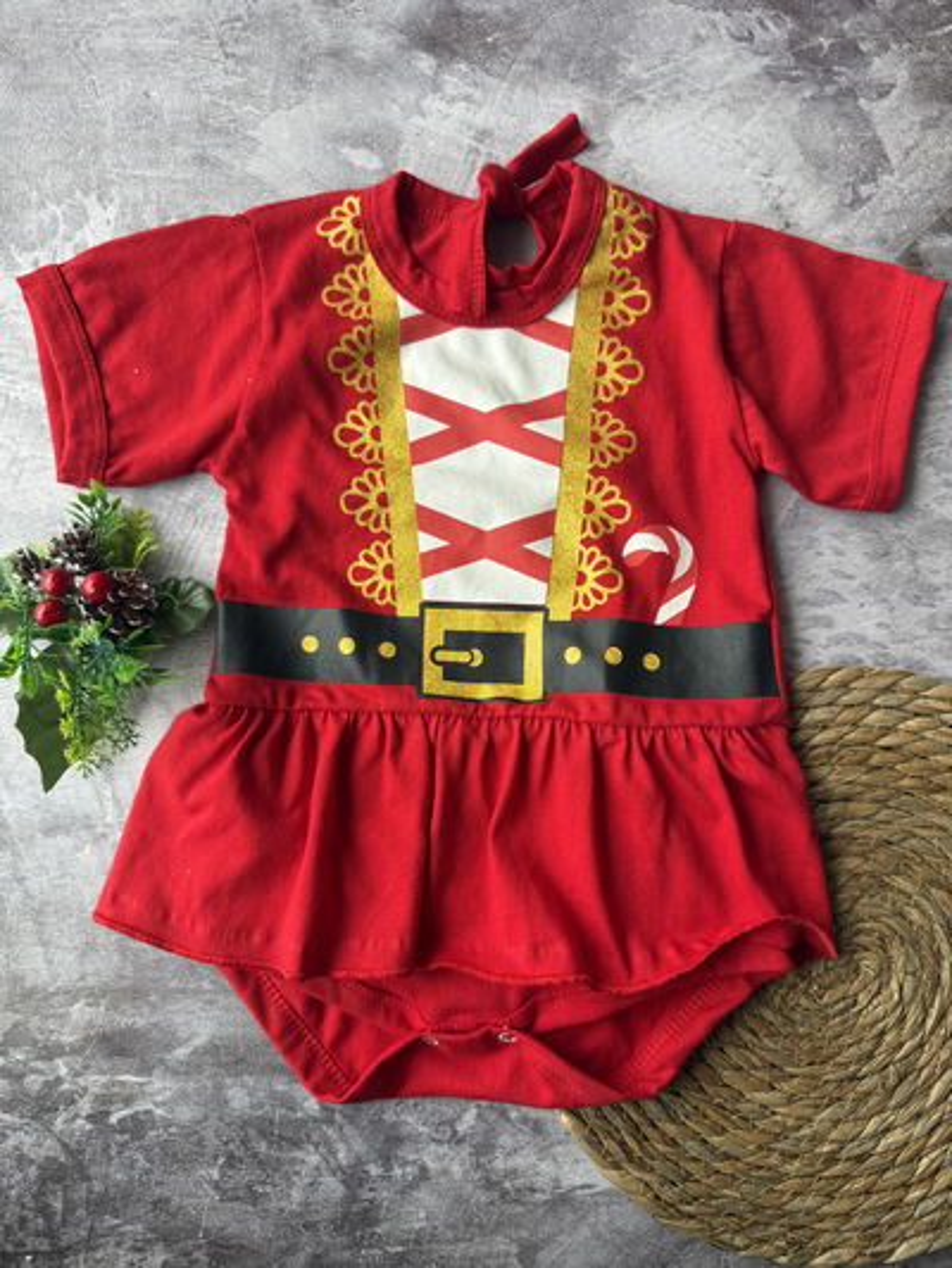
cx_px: 476
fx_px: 880
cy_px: 634
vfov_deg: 71.6
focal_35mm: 24
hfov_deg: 56.8
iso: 80
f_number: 1.78
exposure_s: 1/121
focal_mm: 6.76
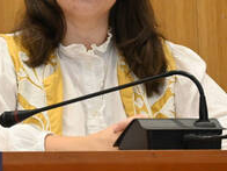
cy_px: 30
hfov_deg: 6.6
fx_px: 1954
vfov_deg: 5.0
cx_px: -52
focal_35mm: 298
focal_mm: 62
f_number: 5
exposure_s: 1/100
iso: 3200
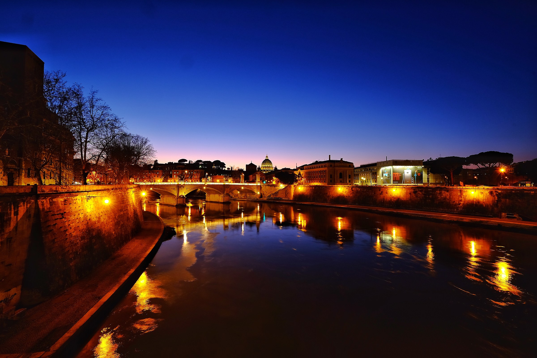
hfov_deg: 100.4
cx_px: 268
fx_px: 224
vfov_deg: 77.3
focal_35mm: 15
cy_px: 179
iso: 200
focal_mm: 10
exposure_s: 1.8
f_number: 6.4
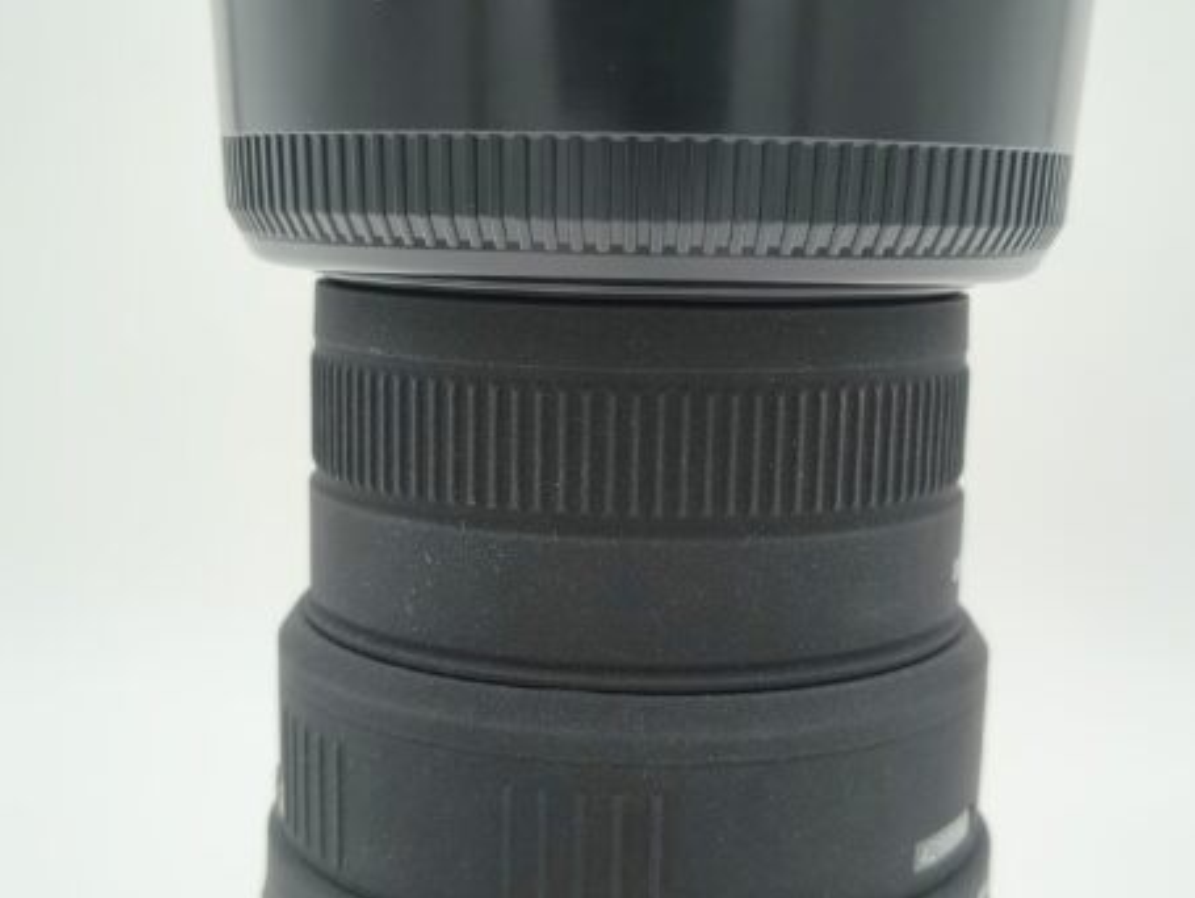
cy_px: 440
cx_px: 664
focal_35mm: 27
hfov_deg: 65.1
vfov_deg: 51.4
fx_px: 933
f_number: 1.8
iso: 100
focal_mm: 5.56
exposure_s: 1/319
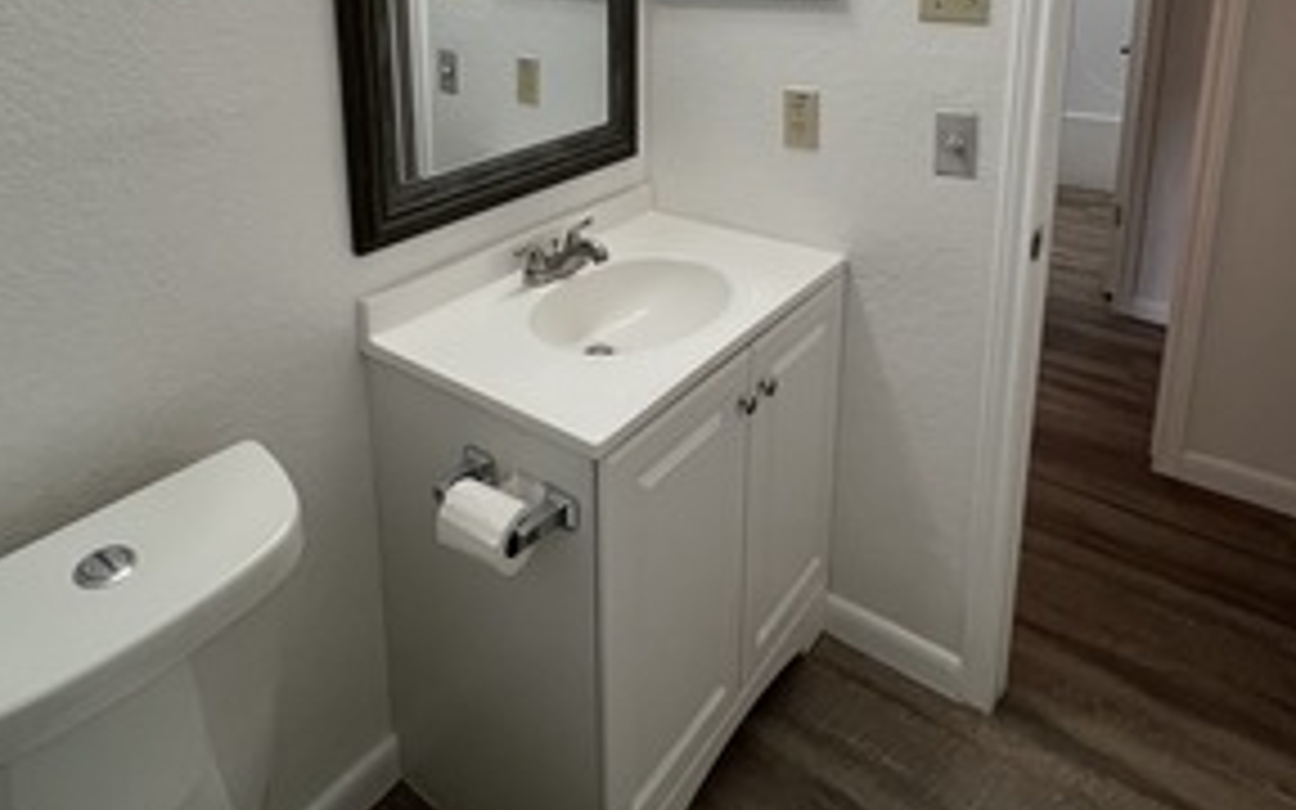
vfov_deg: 48.8
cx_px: 594
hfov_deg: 77.0
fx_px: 812
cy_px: 122
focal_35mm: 23
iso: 160
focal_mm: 1.57
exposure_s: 1/120
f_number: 1.8
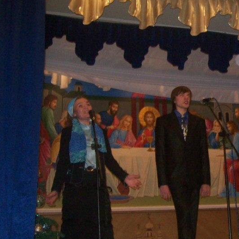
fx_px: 476
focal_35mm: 61
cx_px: 215
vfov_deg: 28.1
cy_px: 148
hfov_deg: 27.2
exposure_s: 1/64
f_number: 2.7
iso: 200
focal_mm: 6
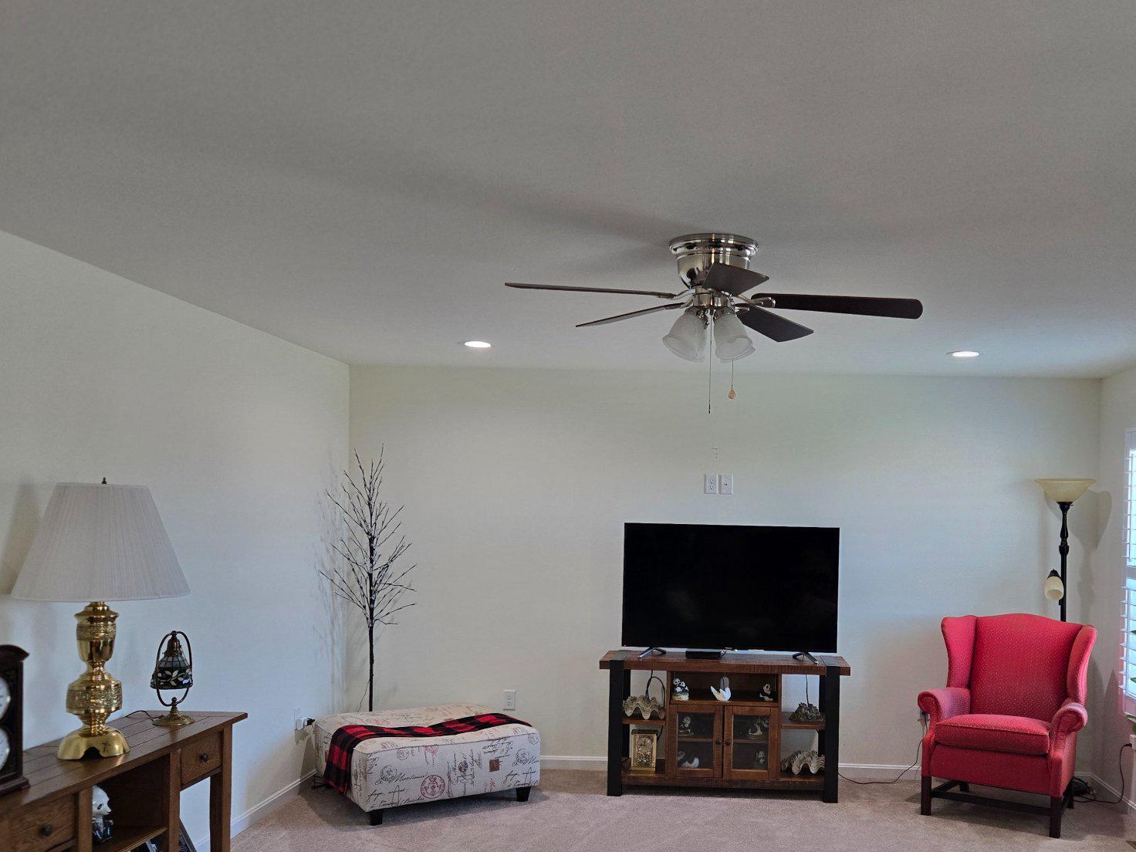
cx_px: 710
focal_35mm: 32
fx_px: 1050
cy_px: 526
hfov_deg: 56.1
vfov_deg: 43.9
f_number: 1.8
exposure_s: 1/120
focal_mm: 5.4
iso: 200
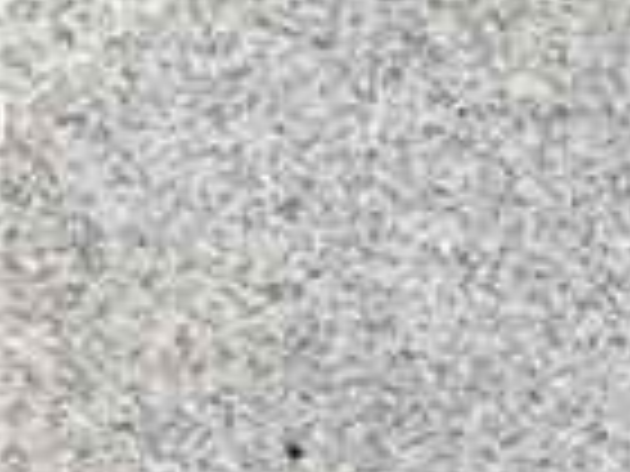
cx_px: 2020
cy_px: -321
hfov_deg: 8.2
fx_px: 3622
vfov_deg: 7.3
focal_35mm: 199
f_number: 2.4
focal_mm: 3.3
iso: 25
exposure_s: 1/115
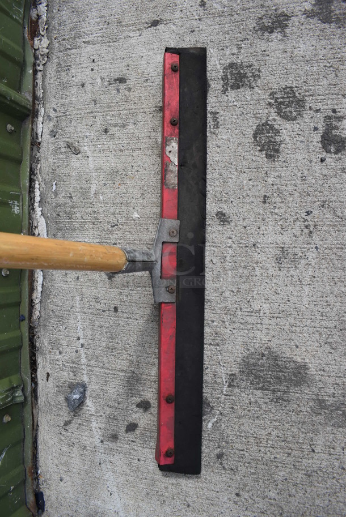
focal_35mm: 27
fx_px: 389
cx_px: 173
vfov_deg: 67.3
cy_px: 258
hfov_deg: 48.0
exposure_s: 1/320
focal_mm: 18
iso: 200
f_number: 7.1
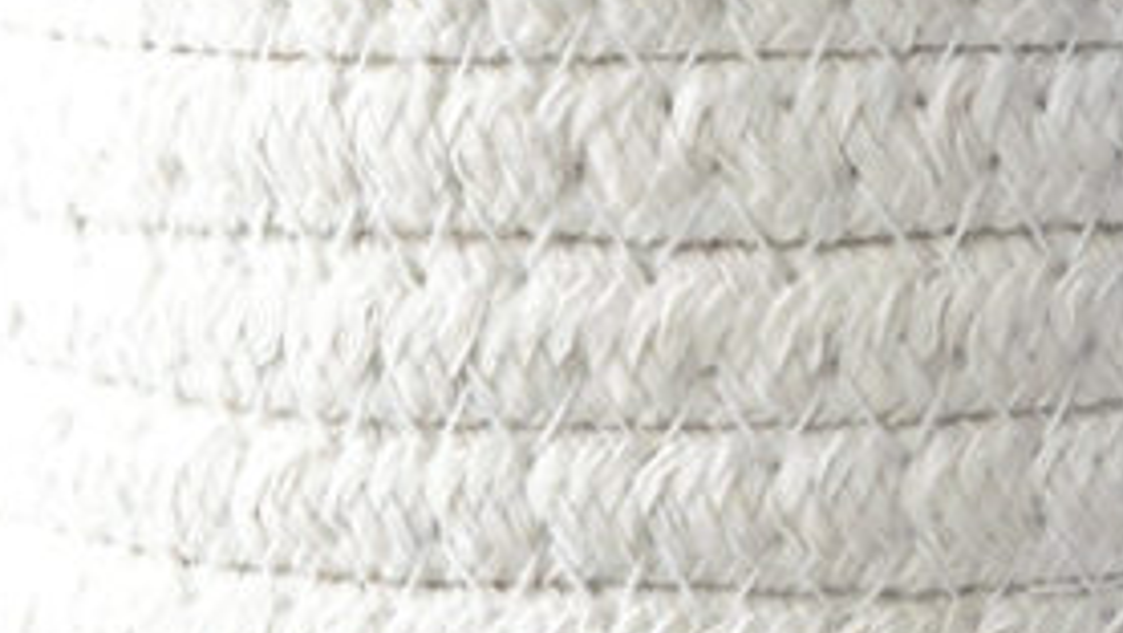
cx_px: 2700
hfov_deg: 5.2
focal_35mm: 406
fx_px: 12093
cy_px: -381
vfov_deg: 3.0
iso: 640
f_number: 4
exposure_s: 1/200
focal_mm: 25.71
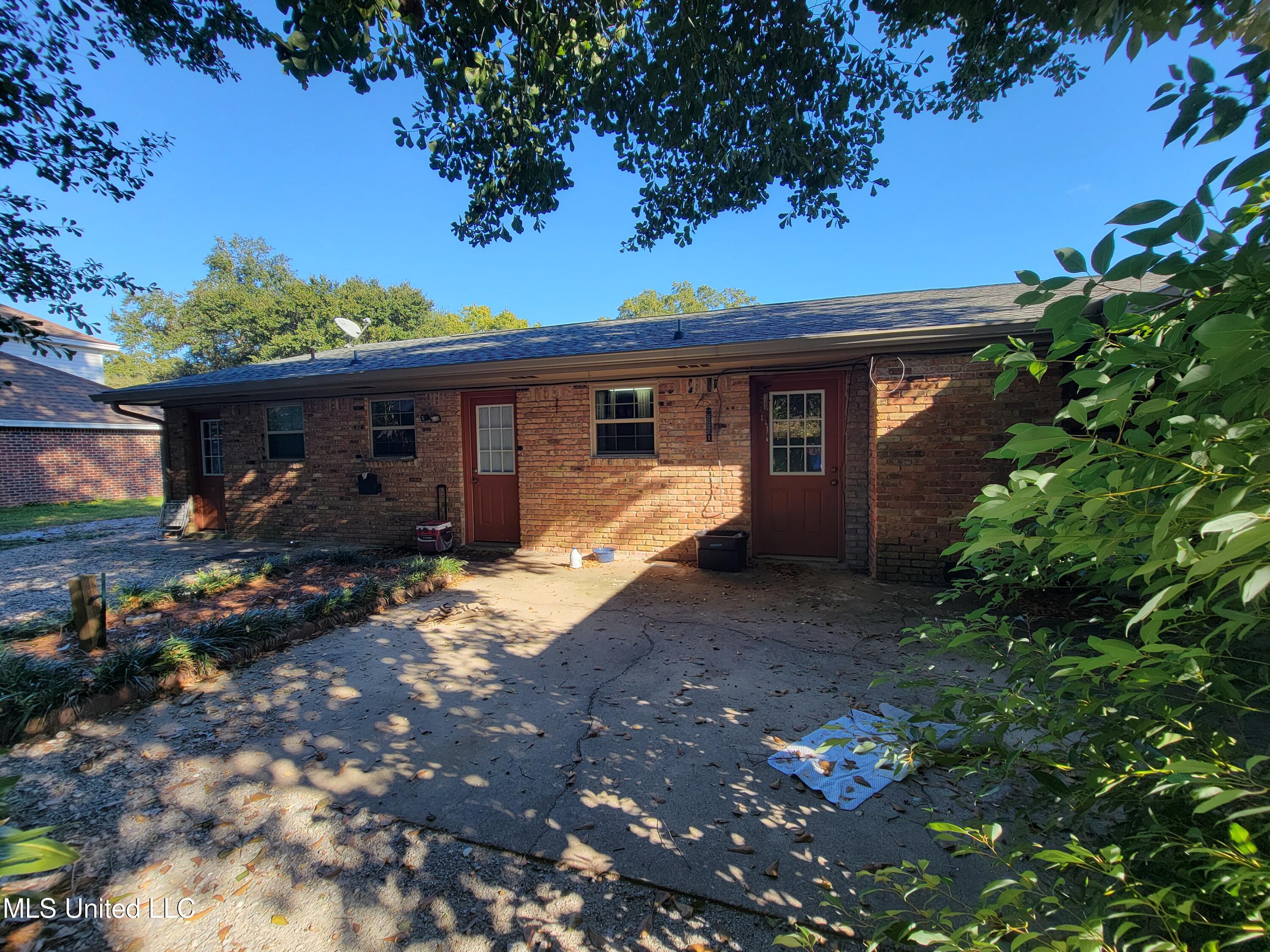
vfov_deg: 89.9
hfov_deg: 106.2
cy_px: 476
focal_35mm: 13
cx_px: 635
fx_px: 477
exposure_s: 1/276
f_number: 2.2
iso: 50
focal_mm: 2.2
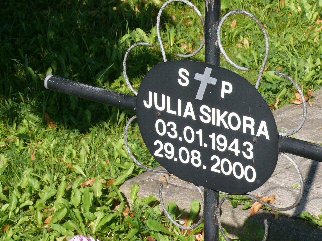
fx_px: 1460
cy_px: 120
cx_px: 161
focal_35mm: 157
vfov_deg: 9.5
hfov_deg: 12.6
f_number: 5.6
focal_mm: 18.5
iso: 100
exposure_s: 1/400
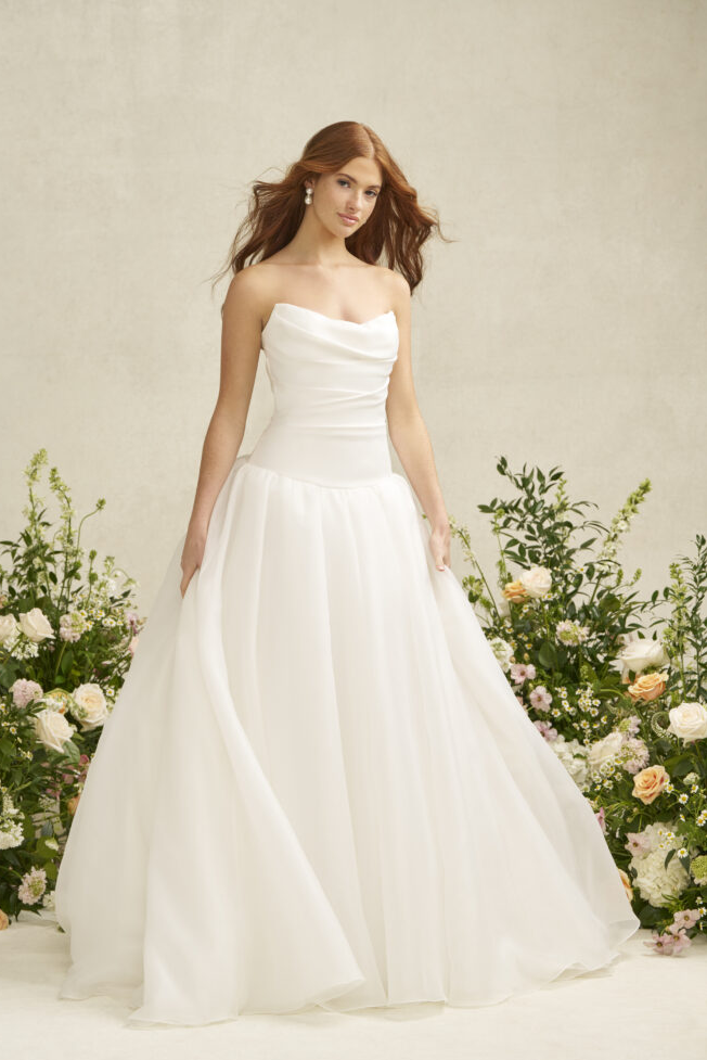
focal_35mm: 88
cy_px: 538
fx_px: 2590
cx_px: 338
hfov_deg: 15.5
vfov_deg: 23.1
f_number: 5.6
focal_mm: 84
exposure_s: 1/125
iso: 400
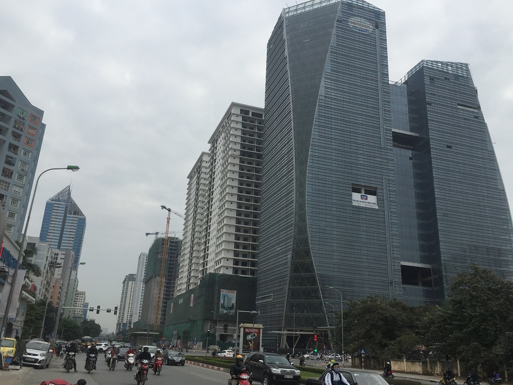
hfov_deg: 60.0
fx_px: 445
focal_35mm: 30
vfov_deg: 46.8
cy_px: 190
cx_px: 258
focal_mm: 4.15
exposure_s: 1/1236
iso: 32
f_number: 2.2
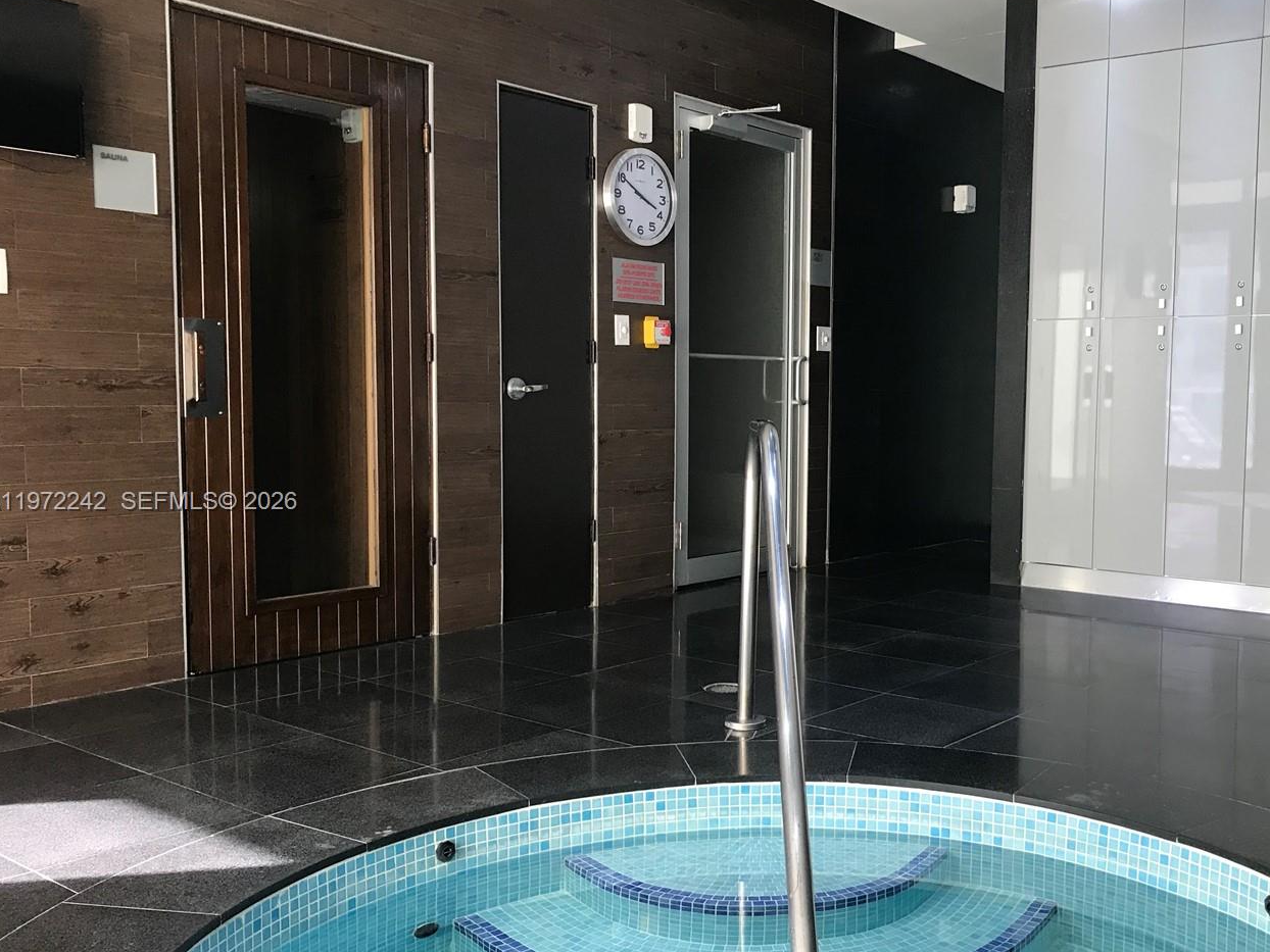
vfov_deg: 39.6
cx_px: 796
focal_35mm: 36
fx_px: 1321
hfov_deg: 50.8
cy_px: 503
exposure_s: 1/30
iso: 25
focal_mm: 3.99
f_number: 1.8
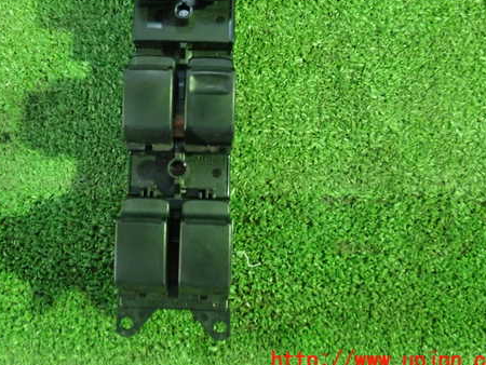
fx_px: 562
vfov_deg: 35.7
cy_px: 132
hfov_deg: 46.5
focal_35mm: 40
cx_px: 191
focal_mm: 5.5
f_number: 2.3
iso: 1000
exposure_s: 1/30
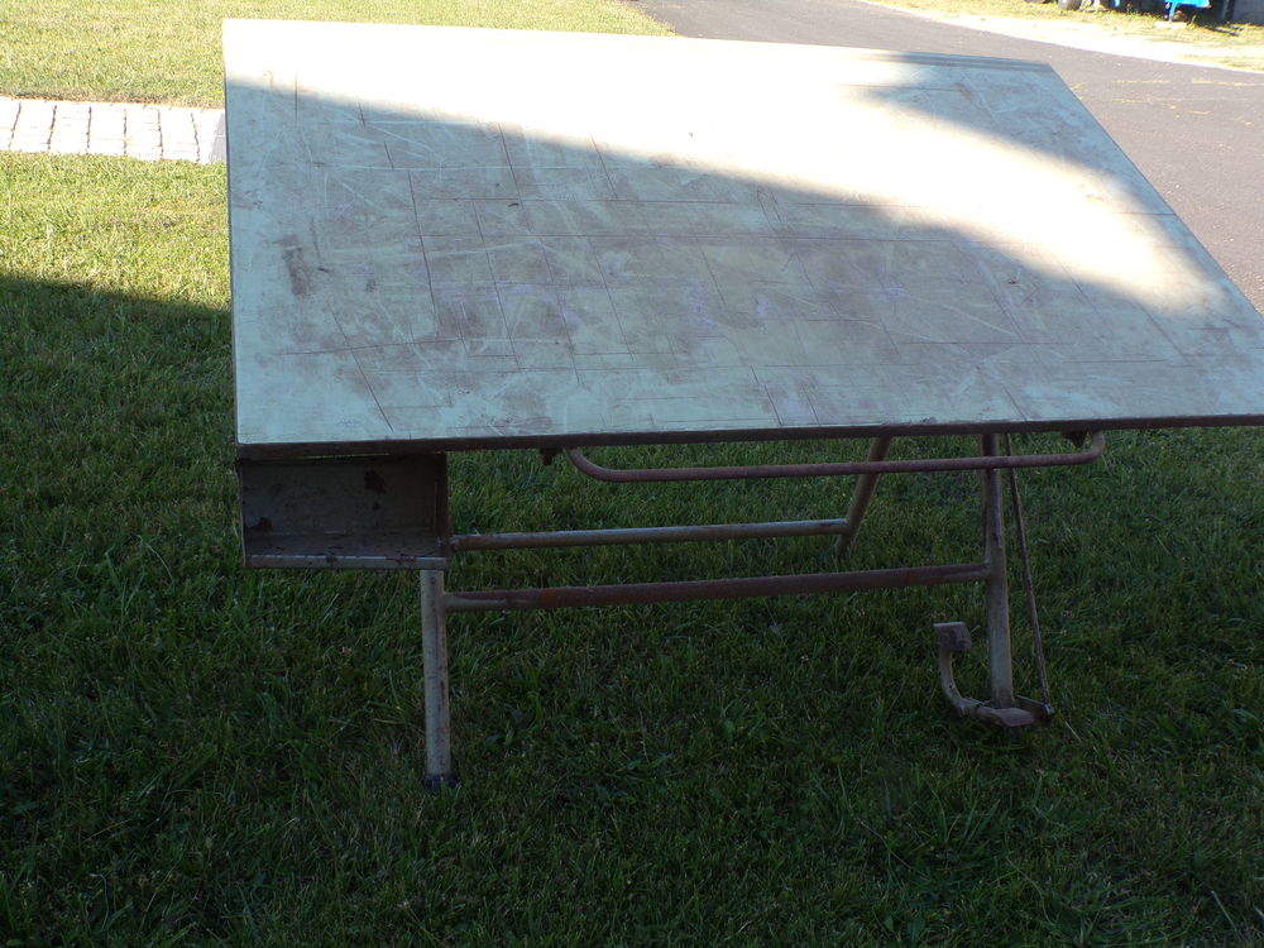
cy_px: 474
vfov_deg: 38.7
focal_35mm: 37
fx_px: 1351
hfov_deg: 50.1
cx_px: 632
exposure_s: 1/140
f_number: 4.9
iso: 80
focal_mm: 6.6
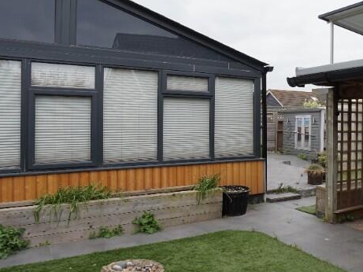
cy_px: 127
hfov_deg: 54.2
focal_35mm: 32
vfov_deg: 44.2
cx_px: 272
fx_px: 336
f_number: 8
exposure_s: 1/100
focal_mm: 10
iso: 100
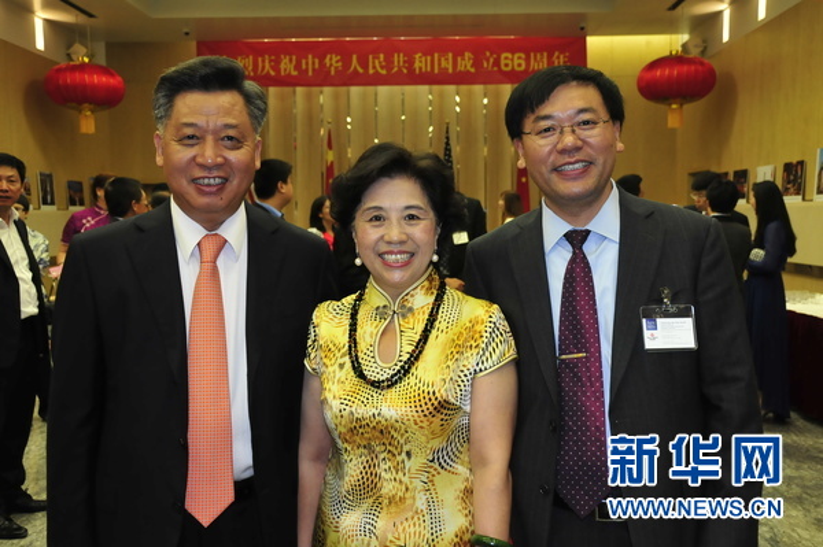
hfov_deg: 53.2
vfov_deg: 36.8
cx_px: 412
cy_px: 274
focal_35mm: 36
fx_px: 822
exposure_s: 1/60
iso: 800
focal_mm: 24
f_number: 5
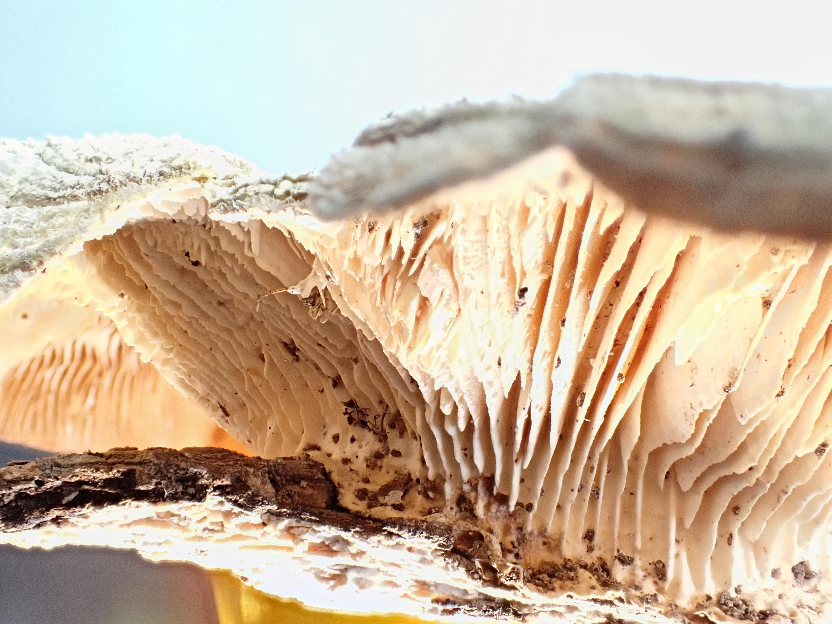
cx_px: 416
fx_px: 1130
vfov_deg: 30.9
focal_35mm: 47
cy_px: 312
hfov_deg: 40.4
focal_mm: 8.4
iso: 800
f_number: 4.5
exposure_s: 1/50
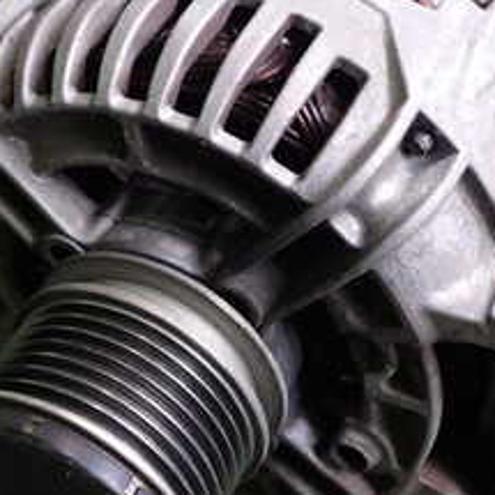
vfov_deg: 23.3
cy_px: 198
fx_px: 1197
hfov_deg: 23.4
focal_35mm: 74
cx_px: 226
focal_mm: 5.4
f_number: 2.3
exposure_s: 1/40
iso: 200
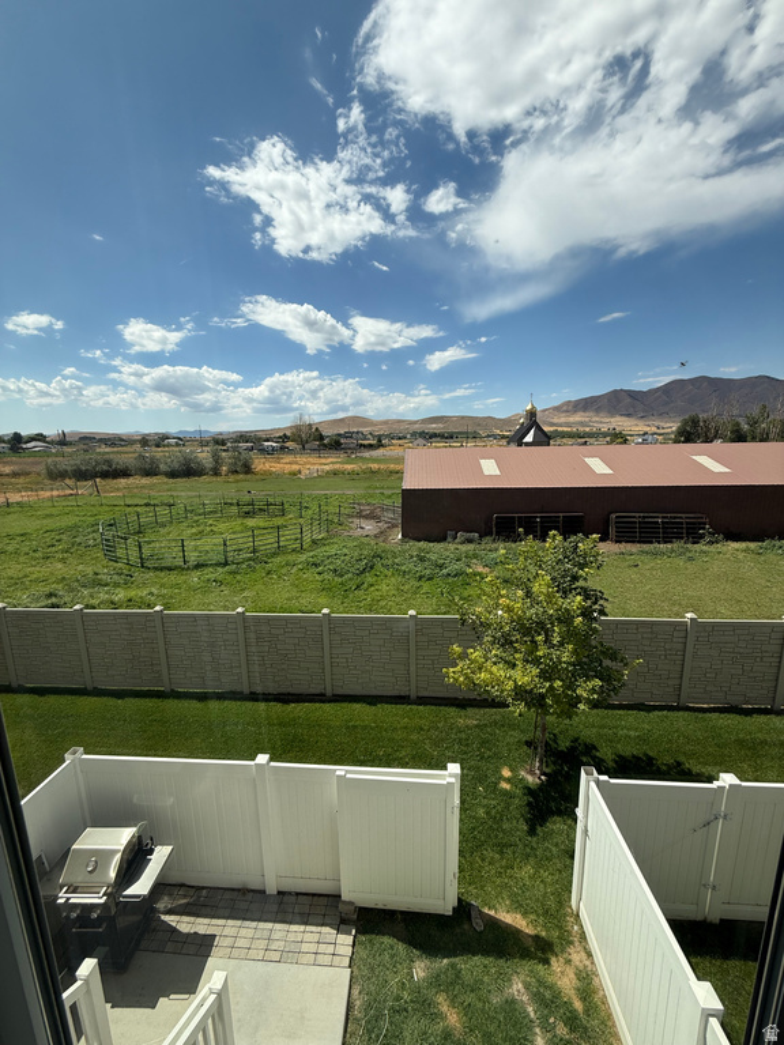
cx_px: 392
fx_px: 423
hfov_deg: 85.7
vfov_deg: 102.1
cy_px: 522
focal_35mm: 14
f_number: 2.2
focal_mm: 2.22
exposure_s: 1/1698
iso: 50
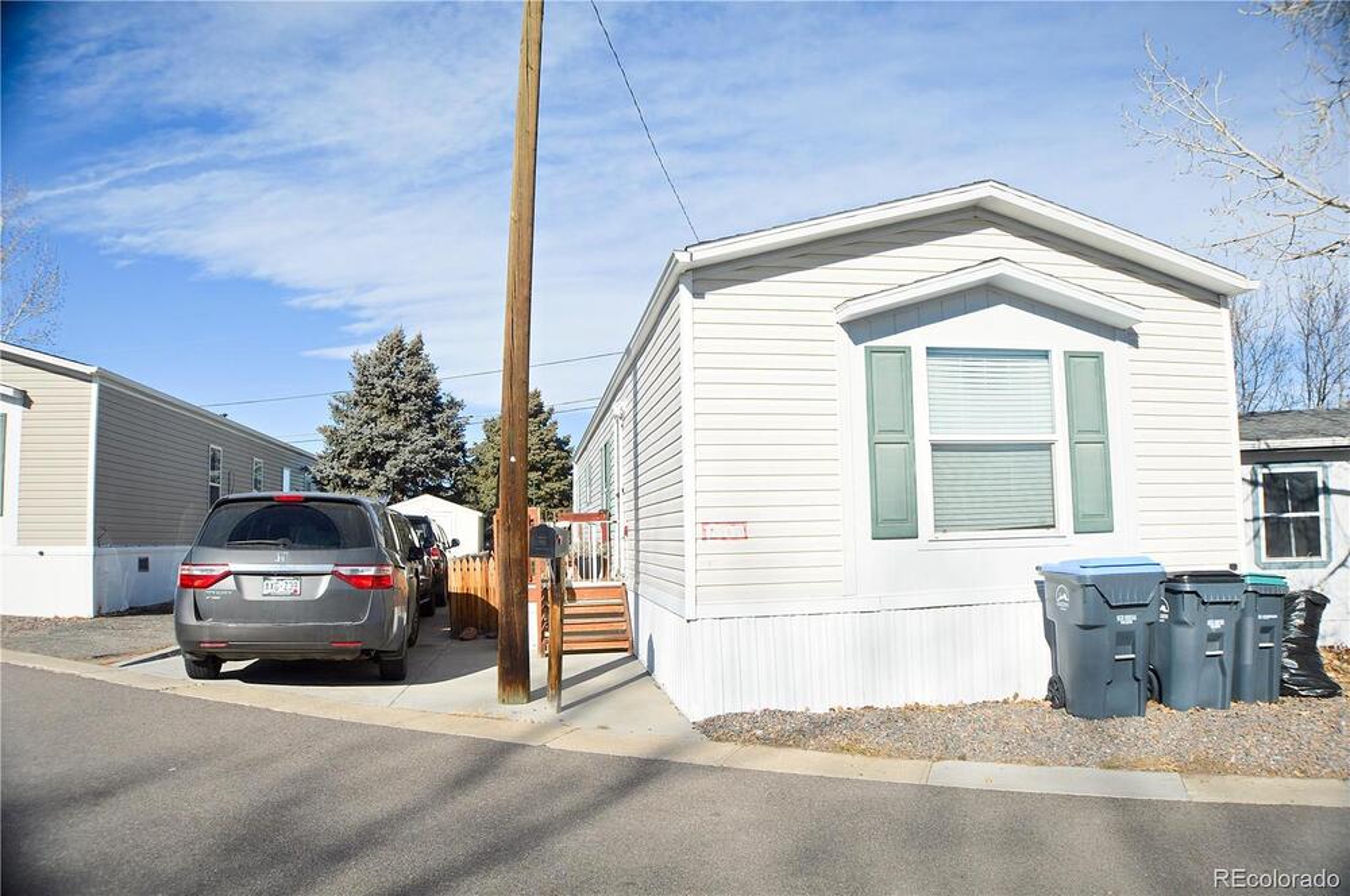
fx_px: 1124
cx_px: 675
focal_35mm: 30
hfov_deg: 62.0
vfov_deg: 43.5
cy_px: 448
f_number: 10
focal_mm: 20
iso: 100
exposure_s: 1/400
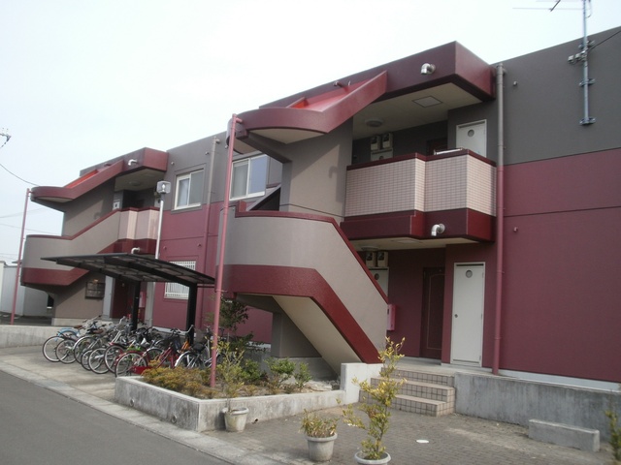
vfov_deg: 45.4
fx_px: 556
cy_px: 232
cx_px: 310
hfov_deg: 58.4
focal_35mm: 31
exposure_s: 1/640
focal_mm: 5.45
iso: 100
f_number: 2.9
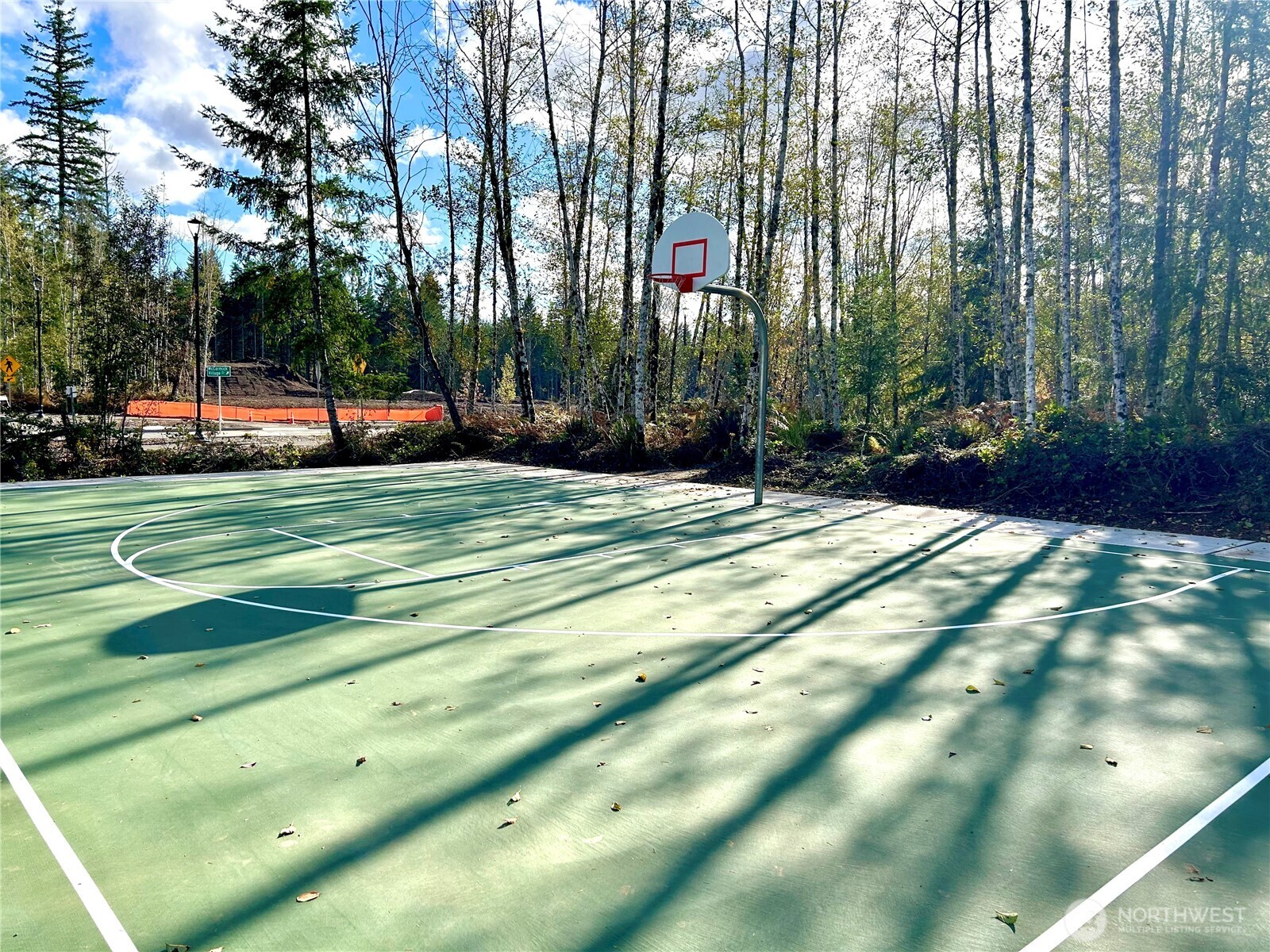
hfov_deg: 67.3
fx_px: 954
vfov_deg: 53.1
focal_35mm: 26
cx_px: 635
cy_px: 476
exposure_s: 1/2762
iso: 50
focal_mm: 5.7
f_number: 1.5
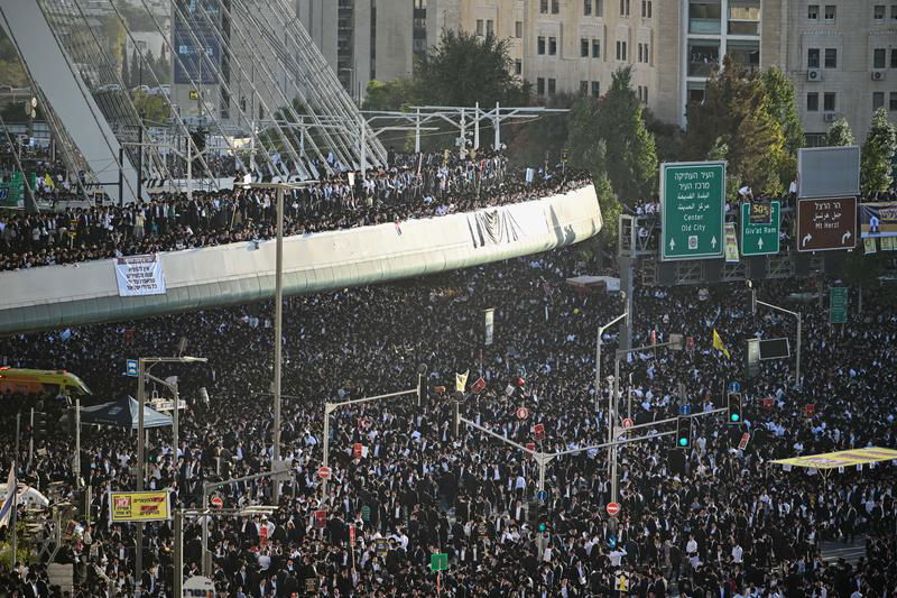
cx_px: 448
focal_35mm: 200
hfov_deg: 10.3
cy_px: 299
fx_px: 4982
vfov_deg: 6.9
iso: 200
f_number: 2.8
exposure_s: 1/1000
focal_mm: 200
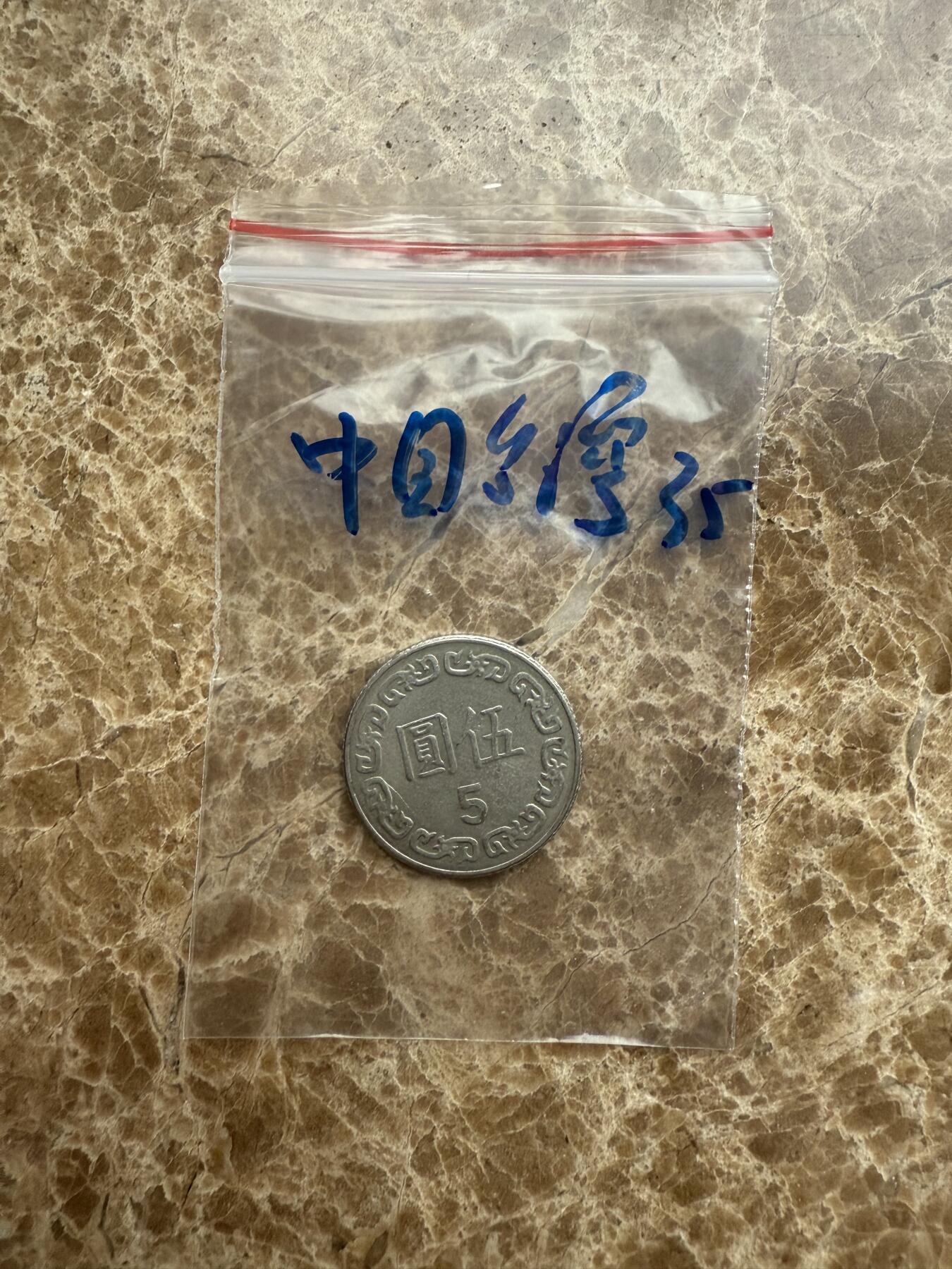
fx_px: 880
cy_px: 634
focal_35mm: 24
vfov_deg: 71.6
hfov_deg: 56.8
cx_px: 476
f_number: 2.2
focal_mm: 2.22
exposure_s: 1/99
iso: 125
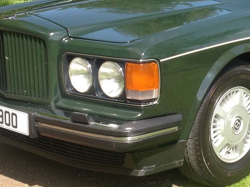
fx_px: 635
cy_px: 41
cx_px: 210
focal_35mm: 88
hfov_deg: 21.9
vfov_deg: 16.6
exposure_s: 1/605
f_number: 2.4
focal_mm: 4.28
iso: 50
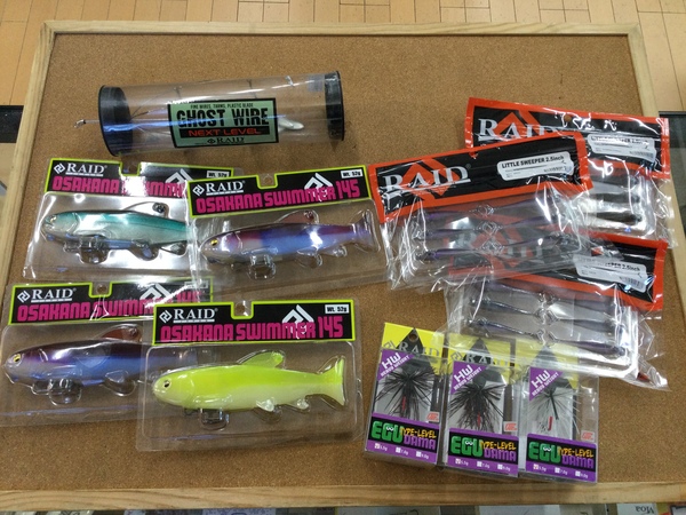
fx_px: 614
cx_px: 343
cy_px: 258
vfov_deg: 45.4
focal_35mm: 31
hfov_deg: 58.4
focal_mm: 3.3
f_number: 2.4
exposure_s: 1/30
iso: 32
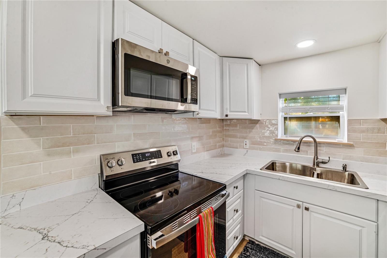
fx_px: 151
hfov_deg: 104.2
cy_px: 129
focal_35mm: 14
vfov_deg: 81.2
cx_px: 194
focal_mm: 14
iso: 160
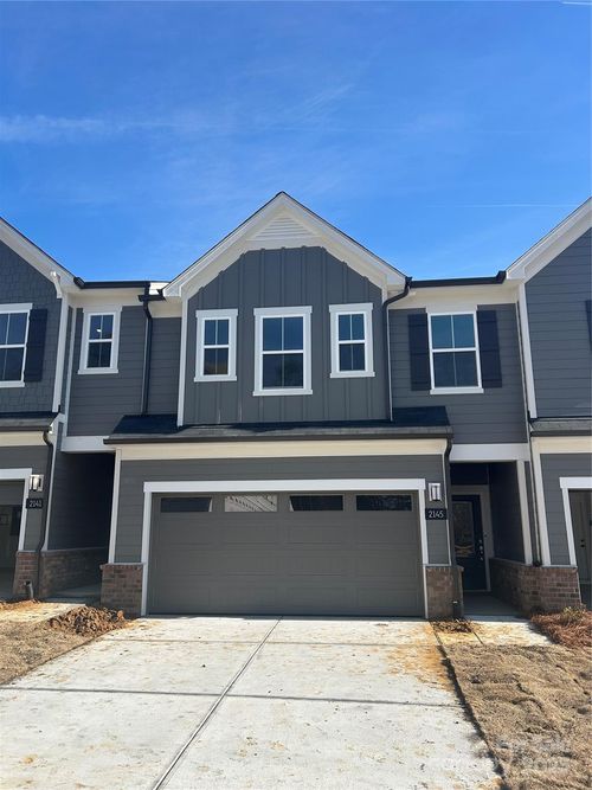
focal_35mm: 26
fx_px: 593
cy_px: 395
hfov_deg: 53.0
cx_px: 296
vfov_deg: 67.3
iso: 50
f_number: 1.5
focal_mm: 5.7
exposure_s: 1/3831
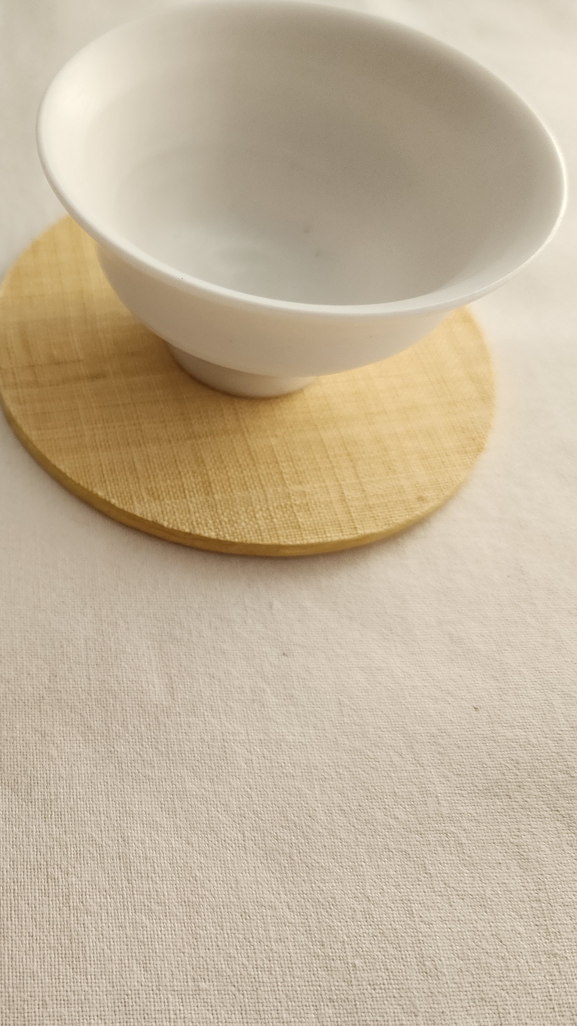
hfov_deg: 30.0
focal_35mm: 37
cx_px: 10
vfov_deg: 54.0
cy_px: 511
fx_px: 1006
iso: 160
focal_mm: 6.4
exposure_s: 1/180
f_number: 1.8
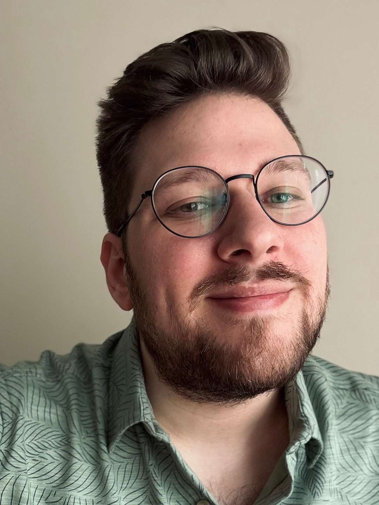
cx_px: 190
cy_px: 252
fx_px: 438
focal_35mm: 30
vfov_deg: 60.0
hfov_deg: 46.8
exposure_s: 1/60
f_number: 1.9
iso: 200
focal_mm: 2.69
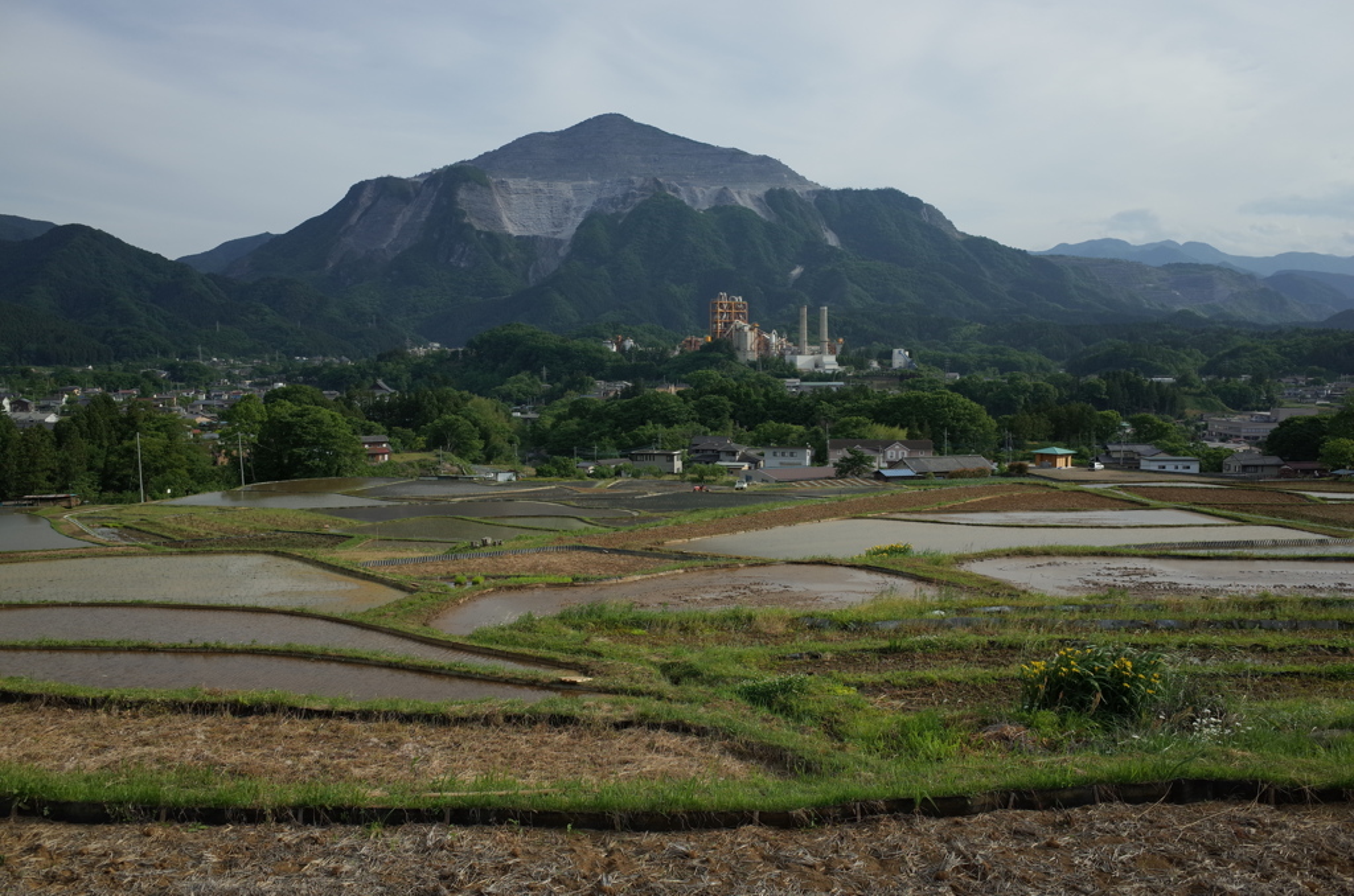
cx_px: 677
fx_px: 1051
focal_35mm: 28
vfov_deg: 46.2
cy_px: 448
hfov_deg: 65.6
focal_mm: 18.3
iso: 100
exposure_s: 1/1000
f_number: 4
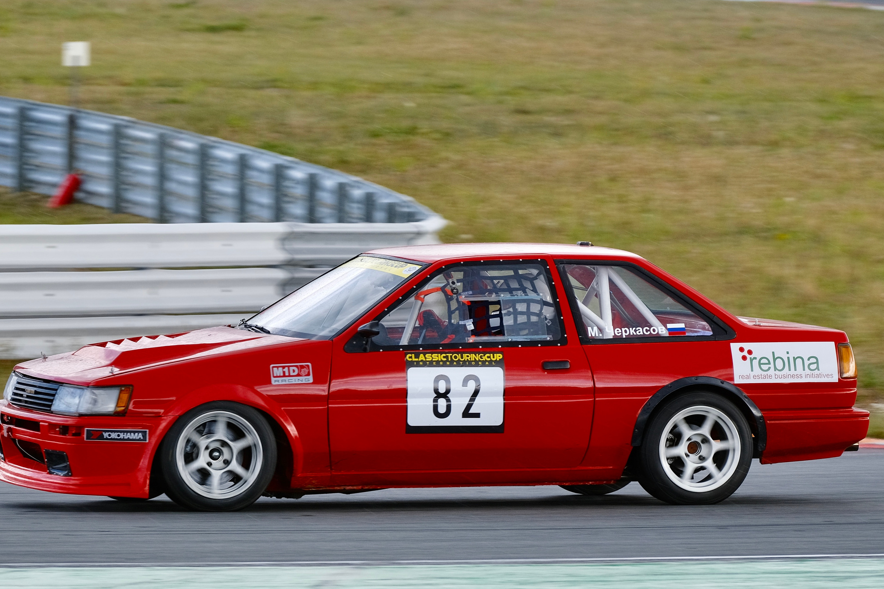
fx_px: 6384
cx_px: 384
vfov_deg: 5.3
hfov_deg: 7.9
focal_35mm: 260
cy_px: 280
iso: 160
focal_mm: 132
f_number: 5
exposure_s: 1/250
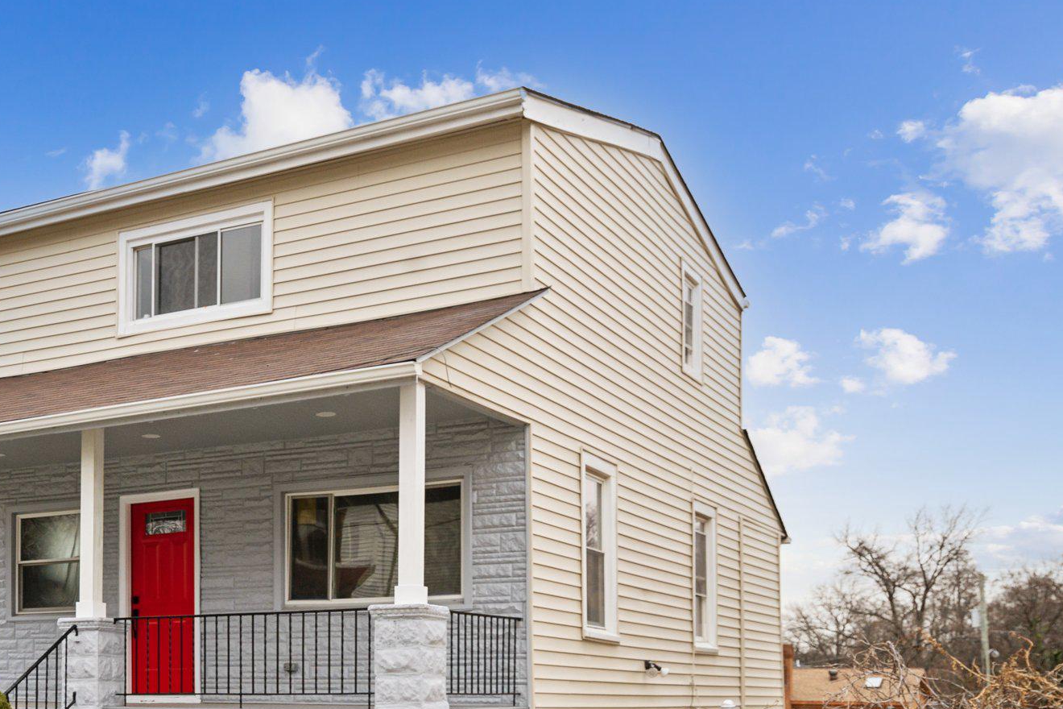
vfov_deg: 29.4
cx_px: 284
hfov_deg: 42.5
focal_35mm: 45
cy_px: 533
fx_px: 1329
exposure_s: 1/320
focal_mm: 29
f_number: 7.1
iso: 400
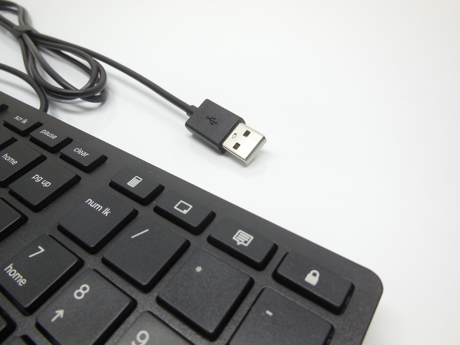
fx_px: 332
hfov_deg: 69.4
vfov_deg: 54.9
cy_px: 172
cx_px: 230
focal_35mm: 25
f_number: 3.1
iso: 125
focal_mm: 4.5
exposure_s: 1/100
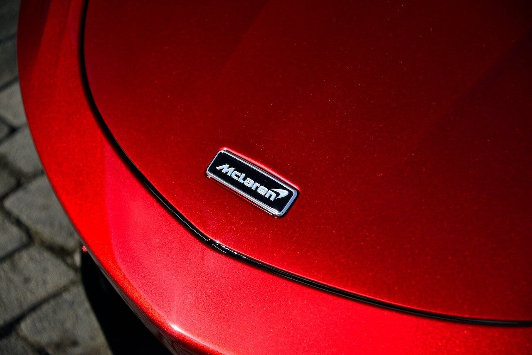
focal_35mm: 112
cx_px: 266
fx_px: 1655
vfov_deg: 12.2
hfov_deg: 18.3
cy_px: 178
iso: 500
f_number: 5.3
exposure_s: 1/2000
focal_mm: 112
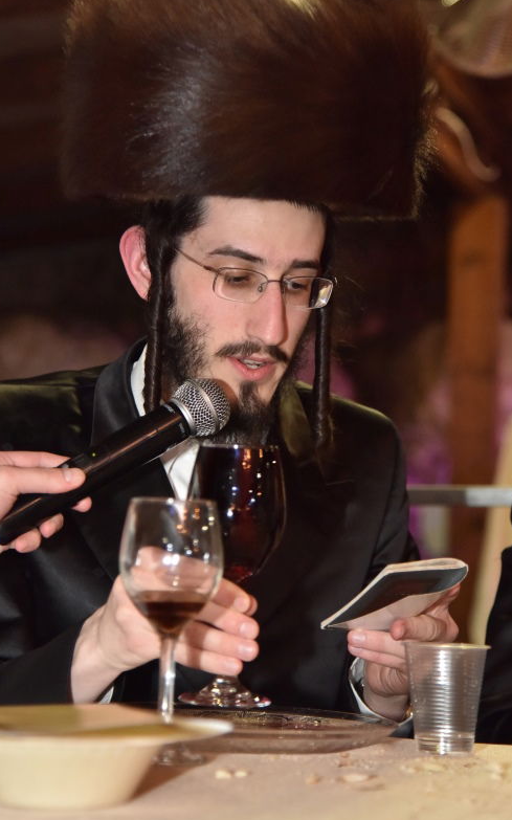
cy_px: 391
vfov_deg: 20.0
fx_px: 2323
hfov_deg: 12.6
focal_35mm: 104
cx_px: 257
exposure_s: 1/160
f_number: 4
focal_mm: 78
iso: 2000
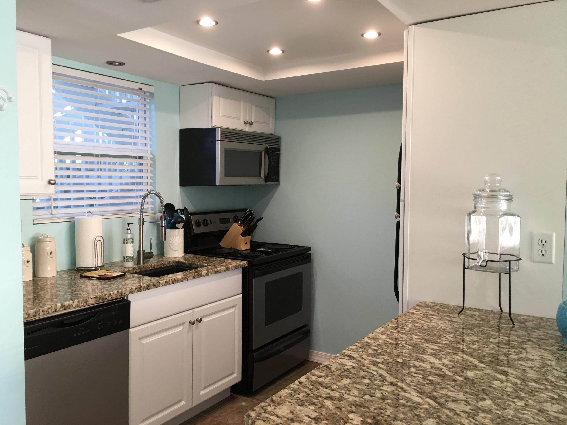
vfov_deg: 48.2
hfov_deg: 61.7
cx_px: 284
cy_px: 212
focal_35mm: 29
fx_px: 475
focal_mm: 4.15
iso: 40
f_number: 2.2
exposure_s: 1/30
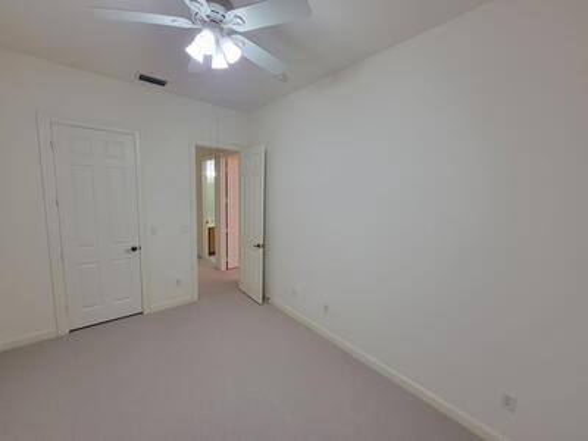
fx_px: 221
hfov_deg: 106.2
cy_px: 220
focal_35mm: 13
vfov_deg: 89.9
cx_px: 294
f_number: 2.2
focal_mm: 2.2
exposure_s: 1/60
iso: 200
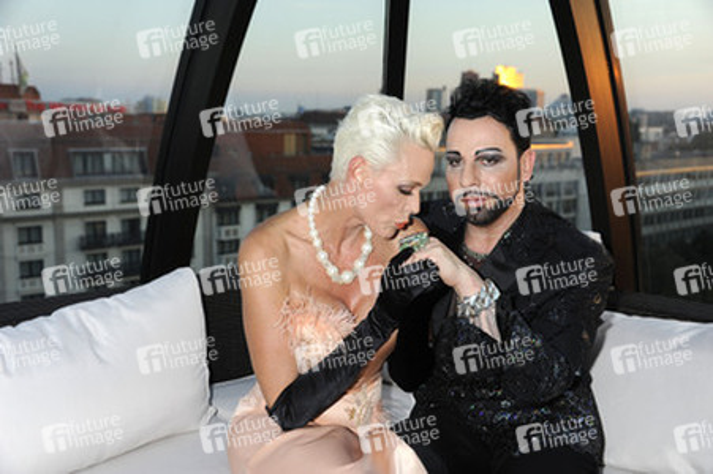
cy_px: 237
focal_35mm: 44
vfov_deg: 30.5
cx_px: 356
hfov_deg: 44.5
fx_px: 871
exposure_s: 1/160
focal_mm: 44
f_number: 5.6
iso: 640
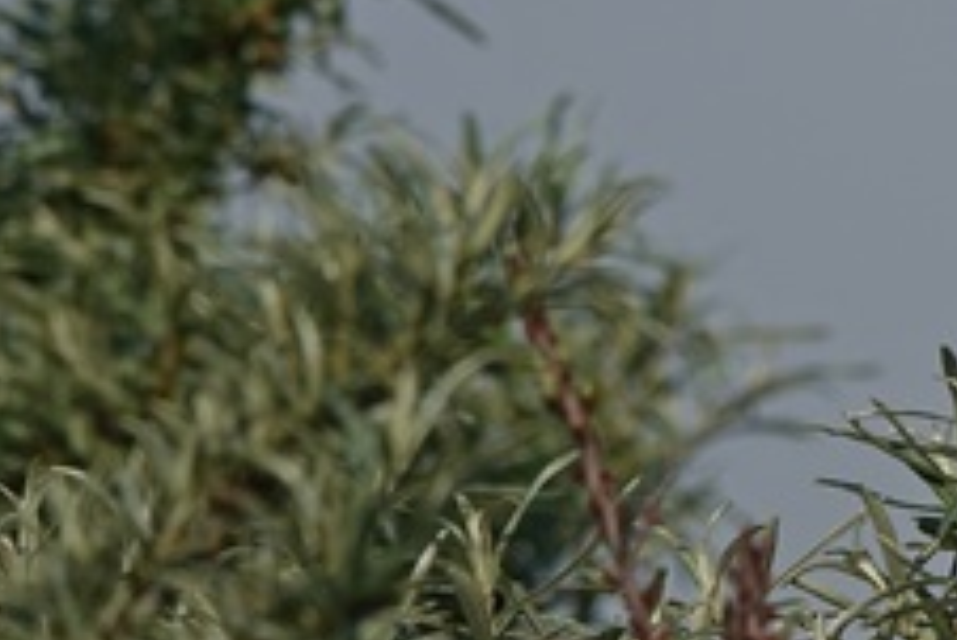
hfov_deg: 1.9
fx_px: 29286
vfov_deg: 1.3
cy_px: 430
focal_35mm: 1101
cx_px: 788
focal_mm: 198.21
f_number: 5.6
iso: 100
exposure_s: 1/1000
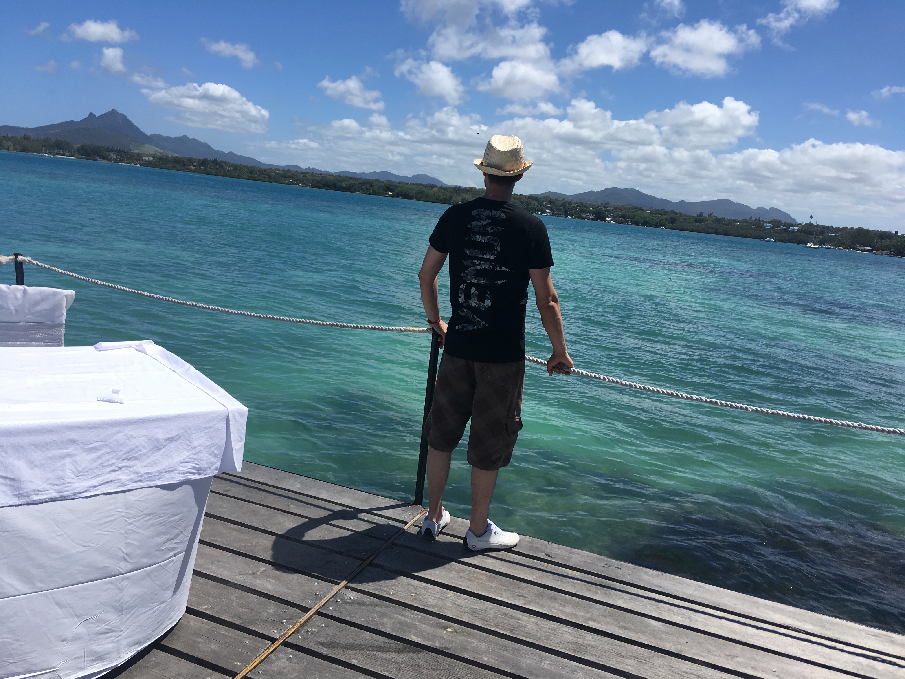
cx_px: 452
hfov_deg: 61.7
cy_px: 340
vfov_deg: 48.2
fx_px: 758
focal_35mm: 29
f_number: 2.2
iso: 25
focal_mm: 4.15
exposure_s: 1/2404
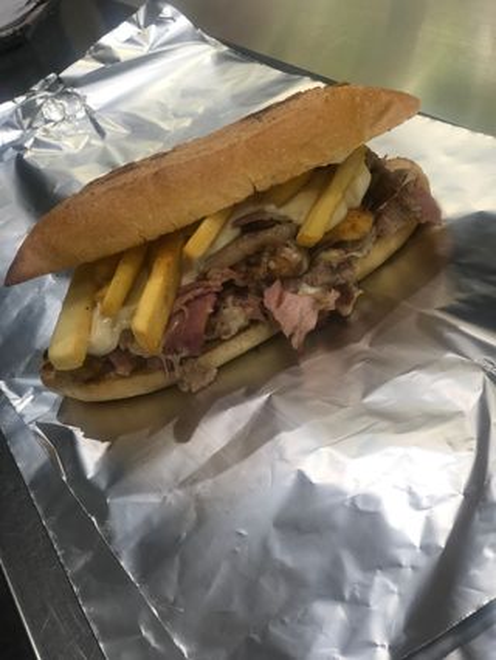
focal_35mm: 57
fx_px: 1088
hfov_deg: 25.7
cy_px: 330
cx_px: 248
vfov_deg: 33.8
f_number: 2.8
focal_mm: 6.6
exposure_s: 1/33
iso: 40
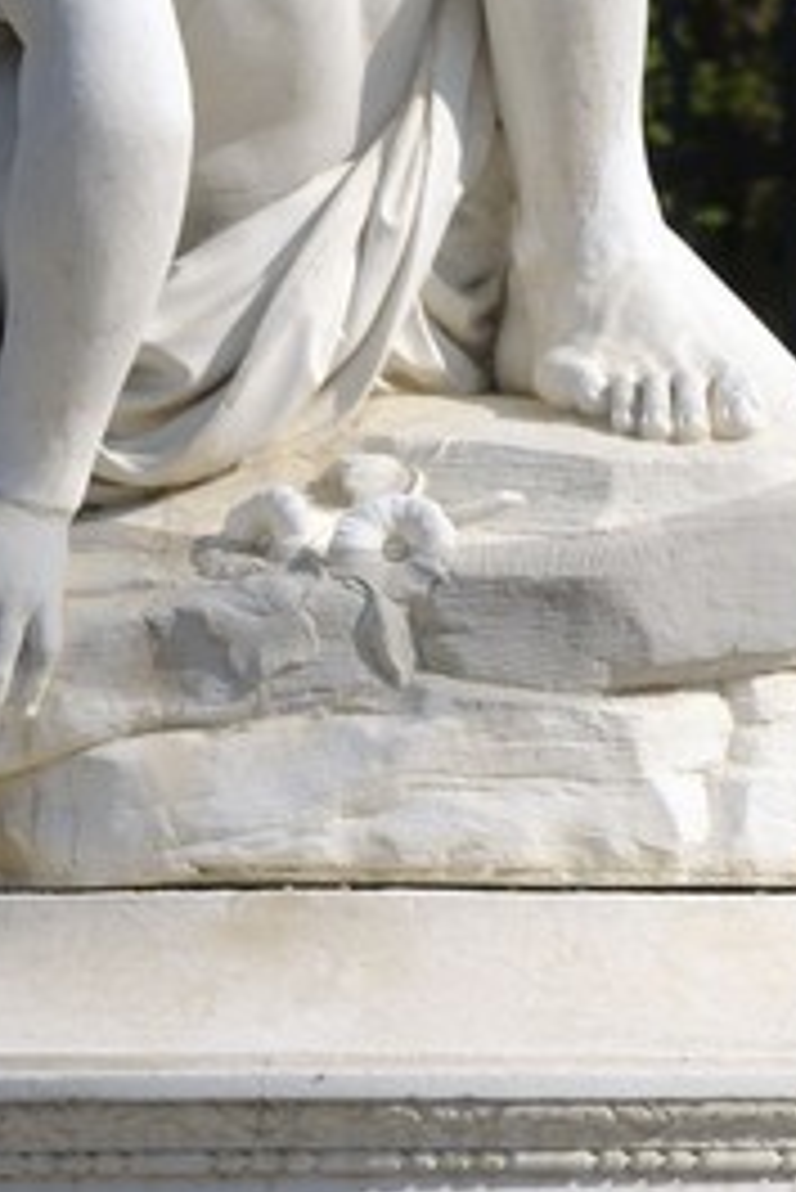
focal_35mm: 1147
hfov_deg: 1.2
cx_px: 382
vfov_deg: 1.8
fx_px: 37990
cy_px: -688
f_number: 11
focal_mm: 190
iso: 100
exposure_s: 1/160
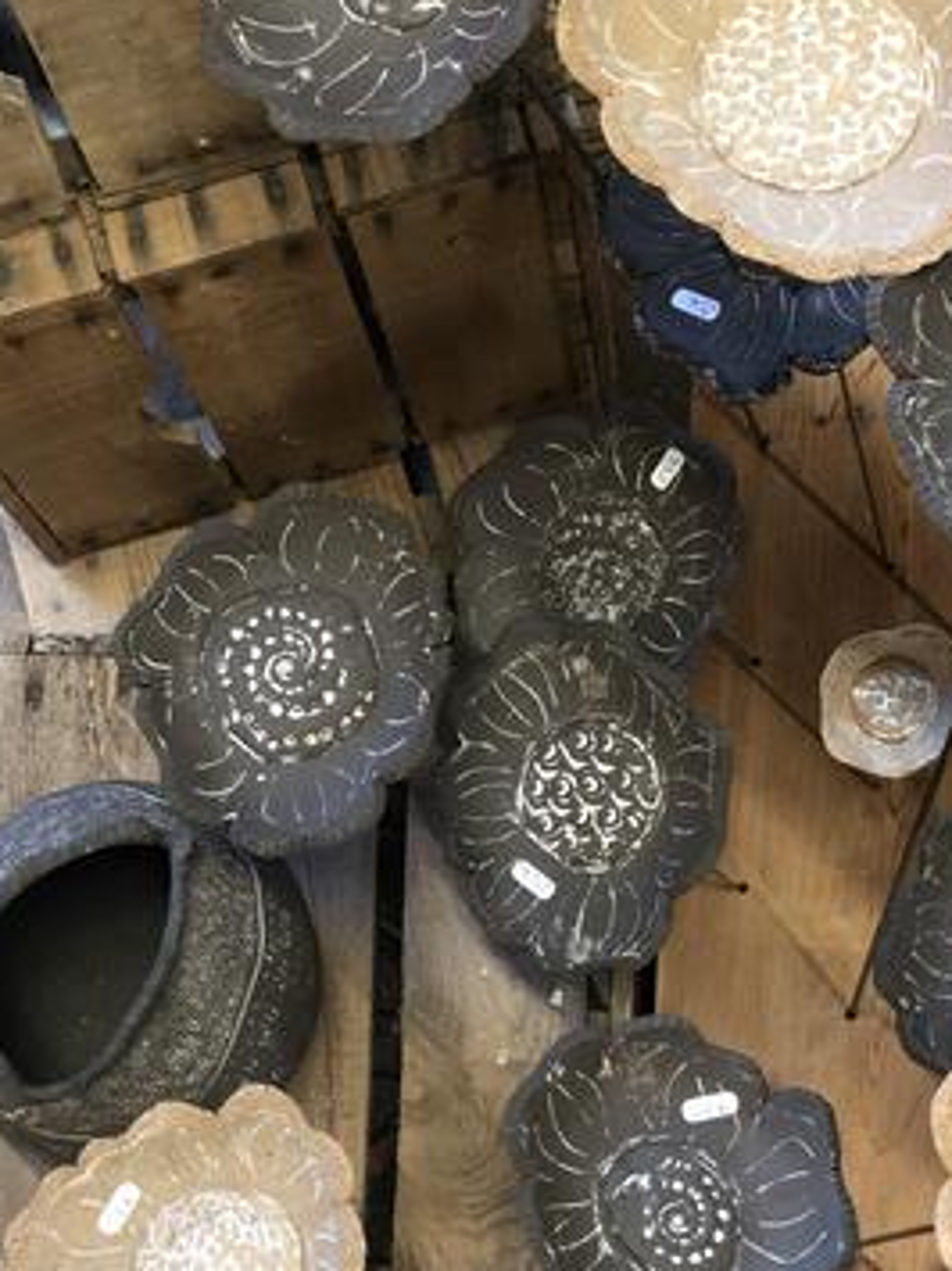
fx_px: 3229
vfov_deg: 22.2
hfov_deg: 16.7
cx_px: 719
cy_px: 770
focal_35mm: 88
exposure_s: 1/33
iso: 125
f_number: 2.4
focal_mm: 6
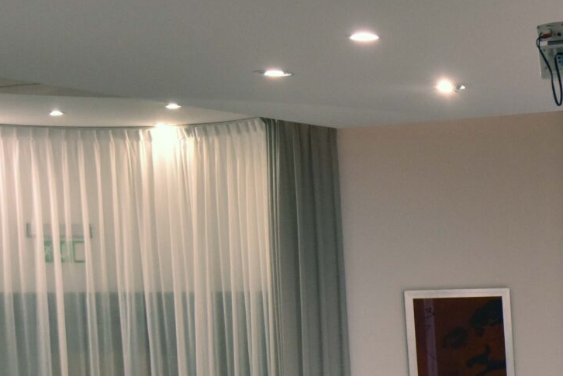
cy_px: 494
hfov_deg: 12.8
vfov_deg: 9.1
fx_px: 2316
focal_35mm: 148
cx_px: 946
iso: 2200
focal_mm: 42
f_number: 4
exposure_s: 1/50
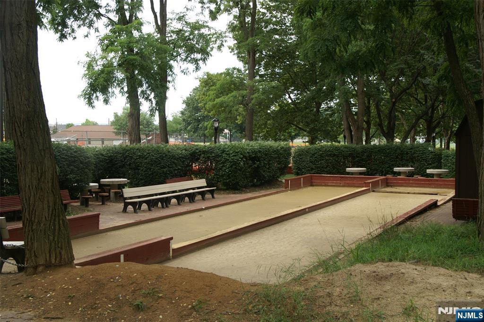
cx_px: 242
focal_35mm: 42
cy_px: 161
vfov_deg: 31.8
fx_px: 564
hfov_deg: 46.5
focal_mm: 28
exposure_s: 1/90
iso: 100
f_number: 8
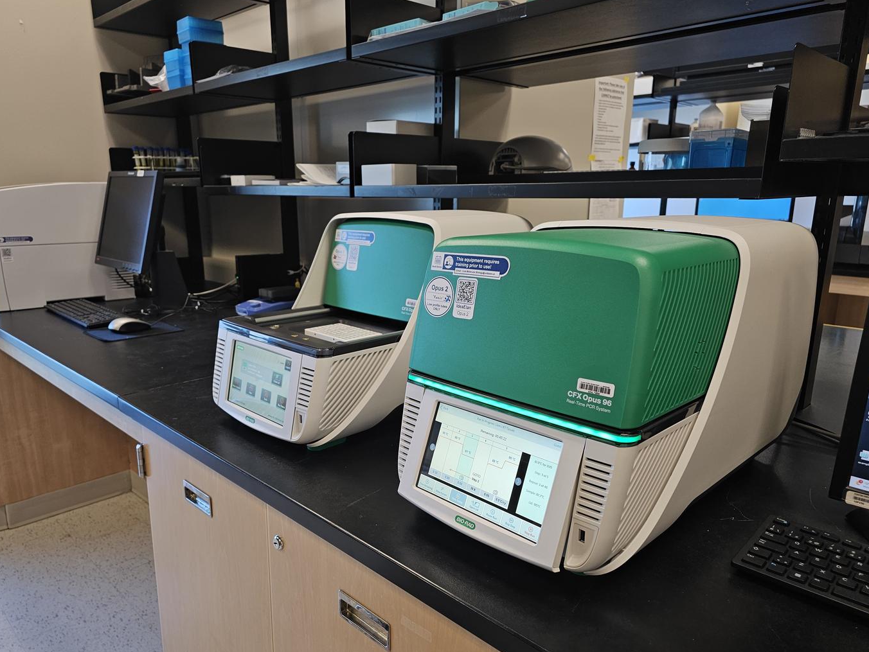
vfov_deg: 54.9
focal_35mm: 25
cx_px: 404
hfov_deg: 69.3
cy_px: 351
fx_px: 628
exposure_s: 1/55
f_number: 1.7
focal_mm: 6.3
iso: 50
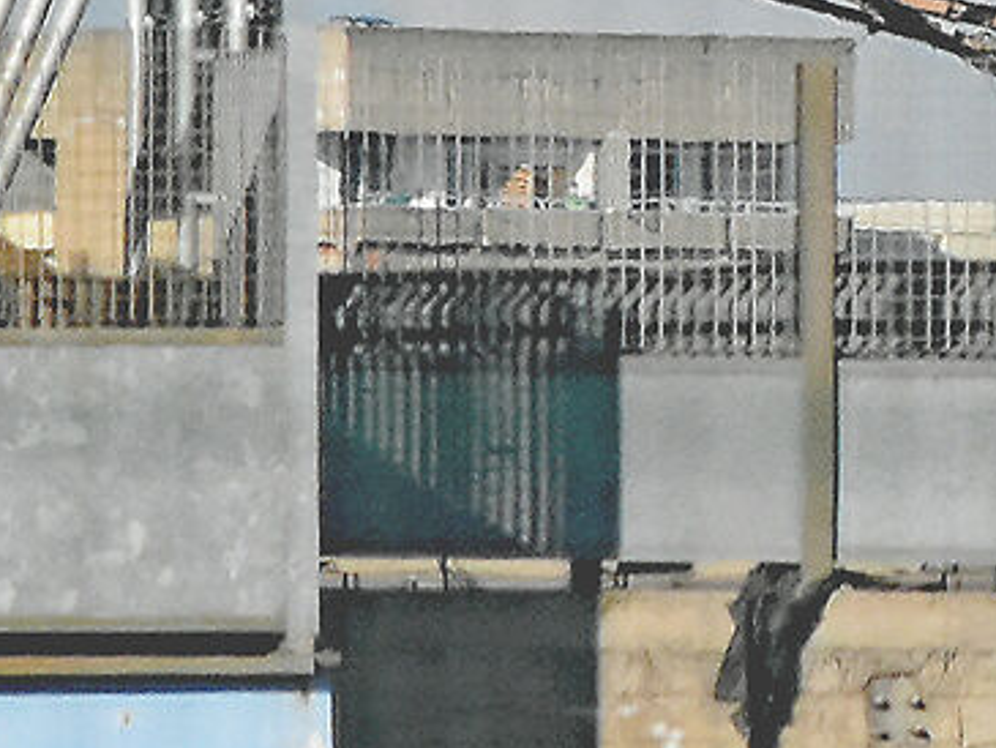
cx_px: 1056
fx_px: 73625
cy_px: -30
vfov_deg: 0.6
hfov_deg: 0.8
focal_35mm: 2558
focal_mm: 270
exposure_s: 1/8000
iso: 2500
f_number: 8
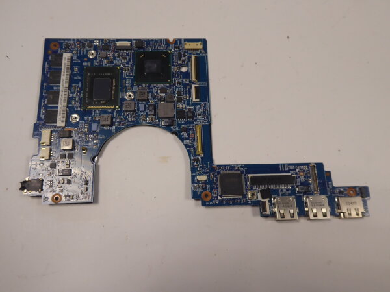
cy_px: 146
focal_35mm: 29
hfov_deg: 61.7
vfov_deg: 48.2
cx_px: 195
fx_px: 327
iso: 200
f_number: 3.5
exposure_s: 1/60
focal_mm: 5
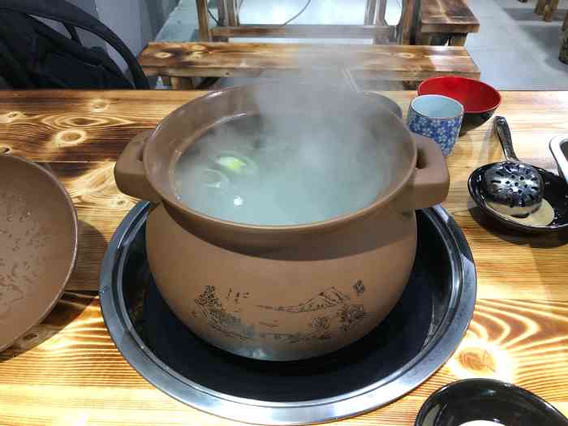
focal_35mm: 29
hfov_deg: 61.7
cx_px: 284
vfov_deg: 48.2
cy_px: 213
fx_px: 476
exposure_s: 1/11
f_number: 1.8
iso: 100
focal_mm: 3.99
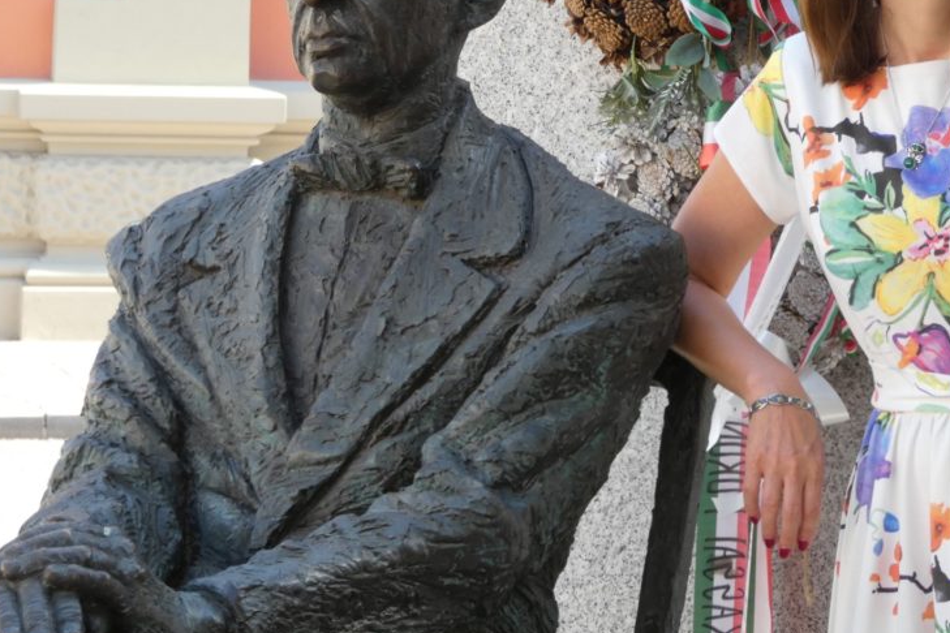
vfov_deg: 6.1
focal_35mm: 225
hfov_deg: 9.1
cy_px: 169
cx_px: 632
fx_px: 5937
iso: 125
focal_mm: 27.5
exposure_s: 1/80
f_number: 5.4
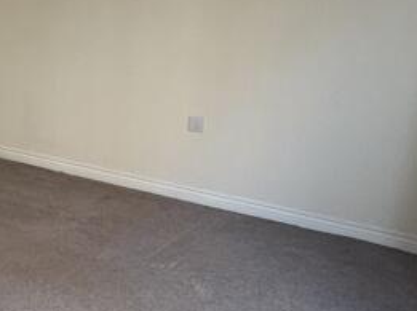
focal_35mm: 55
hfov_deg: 30.8
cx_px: -53
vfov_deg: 26.4
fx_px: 662
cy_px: 116
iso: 500
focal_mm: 2.22
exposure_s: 1/60
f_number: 2.2
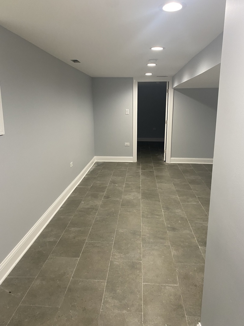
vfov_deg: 67.3
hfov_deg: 53.1
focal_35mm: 26
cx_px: 122
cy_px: 163
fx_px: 244
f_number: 1.8
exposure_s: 1/60
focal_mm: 4.25
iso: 125
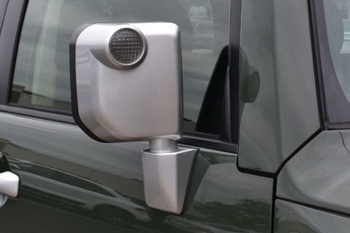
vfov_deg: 15.3
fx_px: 865
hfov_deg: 22.5
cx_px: 293
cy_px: 109
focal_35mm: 89
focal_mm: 29
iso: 400
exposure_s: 1/320
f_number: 10
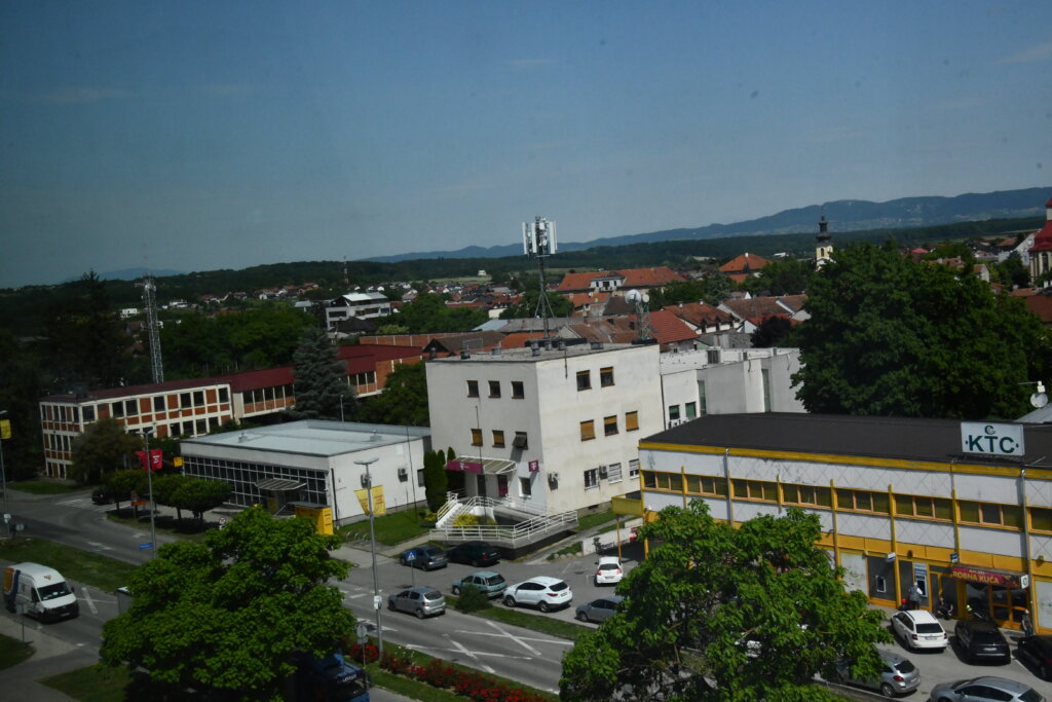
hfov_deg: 45.4
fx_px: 1257
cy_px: 351
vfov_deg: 31.2
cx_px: 526
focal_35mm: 43
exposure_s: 1/1250
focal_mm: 29
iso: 2000
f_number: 18
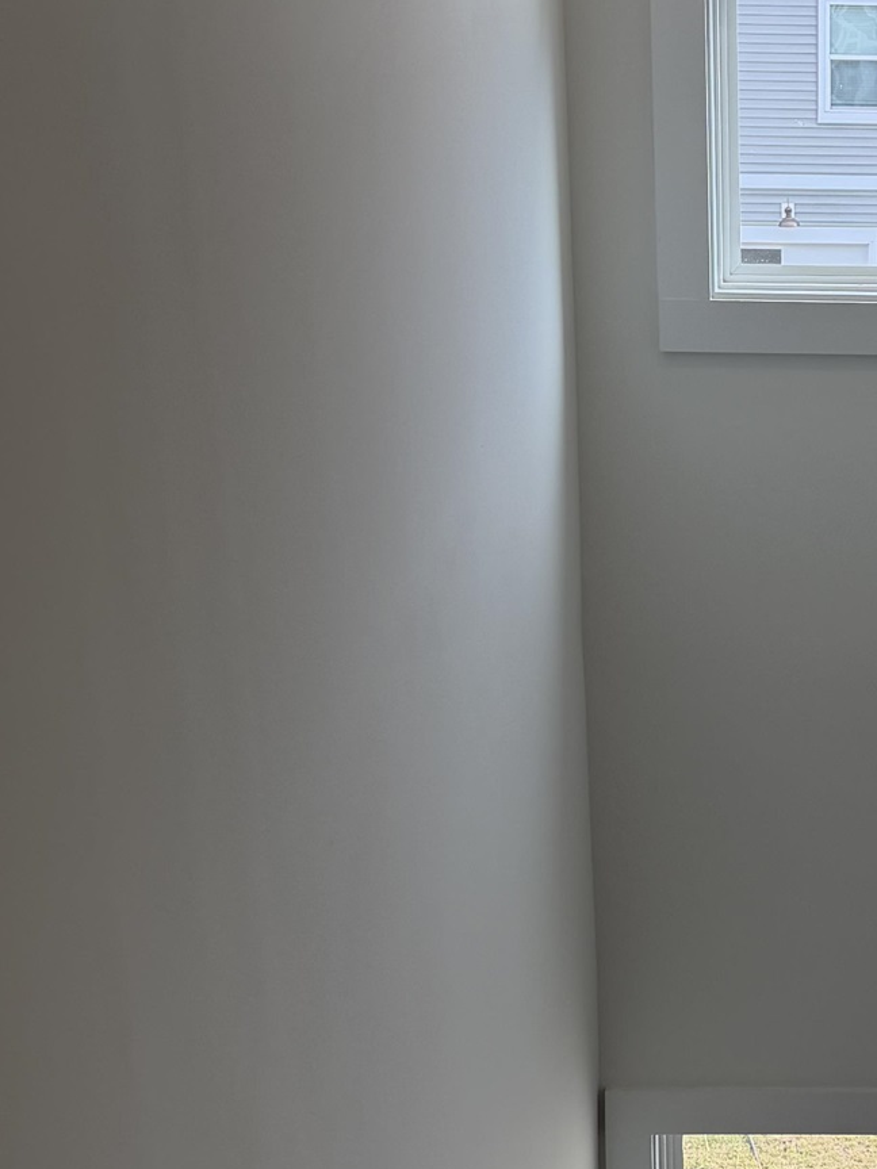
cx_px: 920
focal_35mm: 64
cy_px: 710
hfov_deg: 21.9
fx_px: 2162
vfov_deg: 30.2
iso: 64
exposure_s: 1/298
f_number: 1.78
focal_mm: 6.76
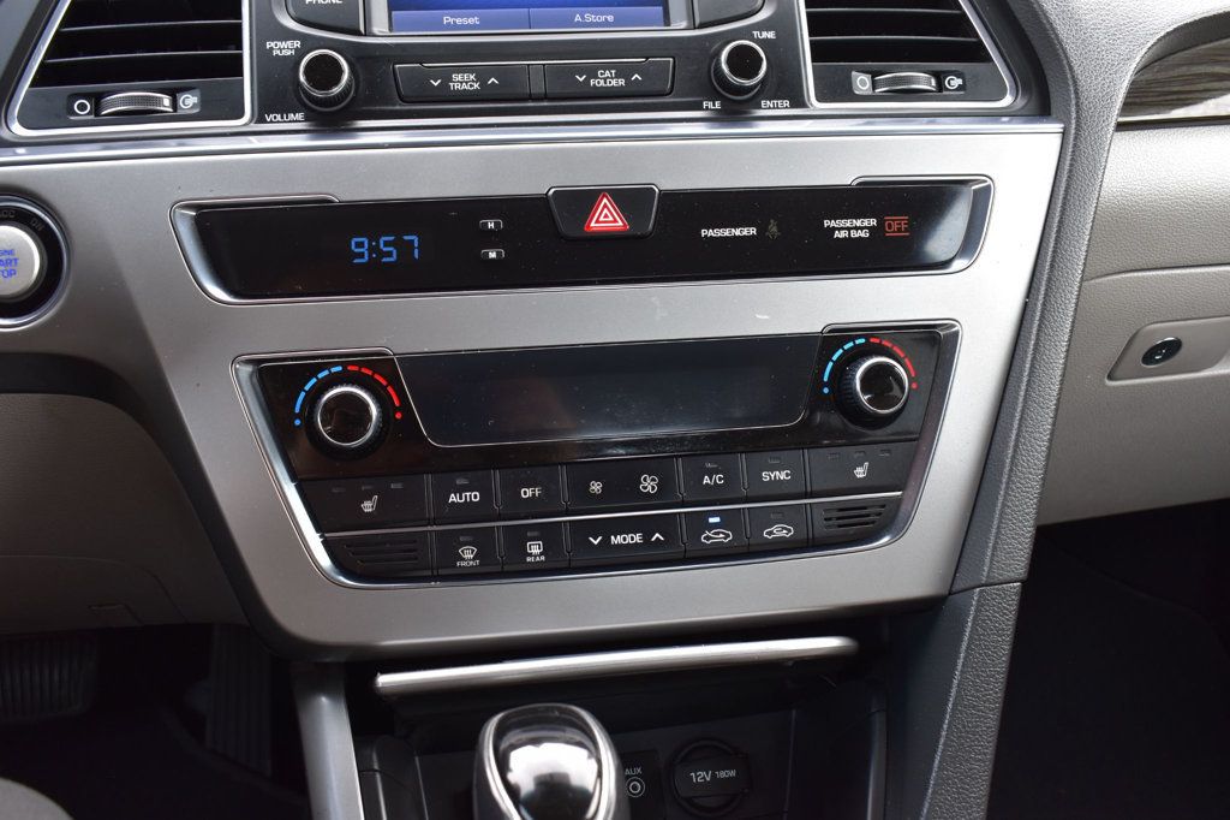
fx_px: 1230
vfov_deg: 36.8
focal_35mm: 36
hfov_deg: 53.1
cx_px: 615
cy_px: 410
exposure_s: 1/25
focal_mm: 24
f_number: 7.1
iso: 400
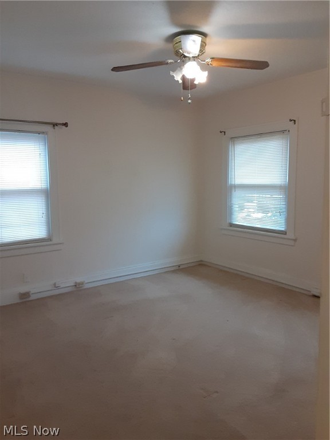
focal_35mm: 27
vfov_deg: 65.3
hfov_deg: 51.4
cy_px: 220
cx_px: 165
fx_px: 343
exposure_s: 1/40
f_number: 1.9
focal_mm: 2.91
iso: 200
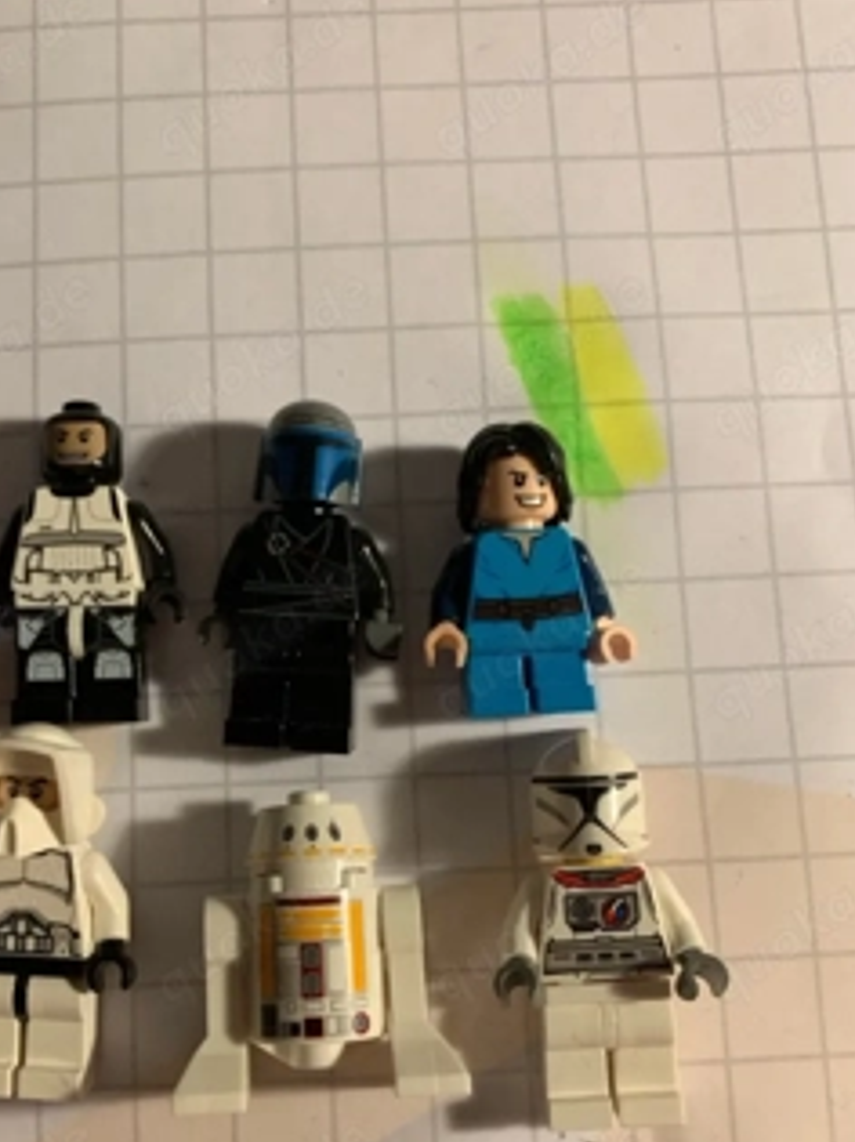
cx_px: 341
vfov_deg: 55.0
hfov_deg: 42.7
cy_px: 678
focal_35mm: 33
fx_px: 1088
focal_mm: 4.25
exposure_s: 1/50
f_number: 1.8
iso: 160
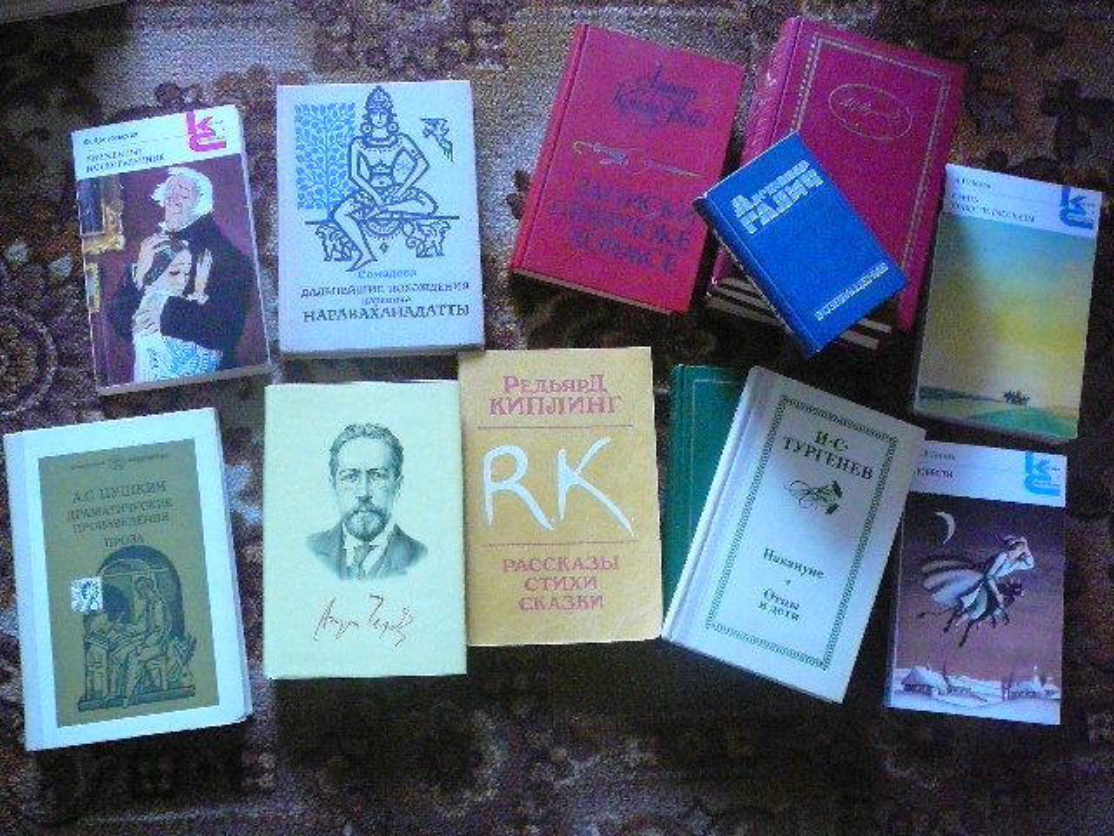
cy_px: 418
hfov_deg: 52.6
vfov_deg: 40.7
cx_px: 557
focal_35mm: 35
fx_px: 1126
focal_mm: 5.2
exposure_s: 1/15
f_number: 2.8
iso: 800
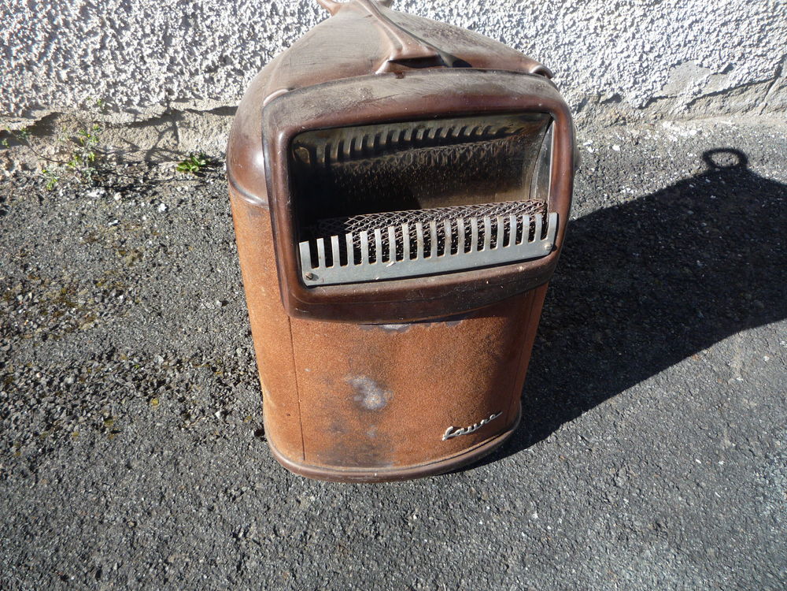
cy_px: 296
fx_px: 682
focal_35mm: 30
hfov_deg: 60.0
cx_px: 394
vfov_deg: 46.8
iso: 100
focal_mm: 5.2
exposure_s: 1/320
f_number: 4
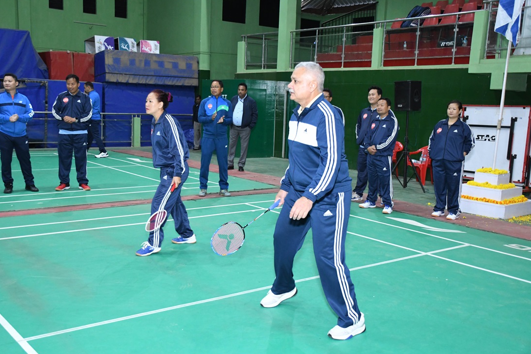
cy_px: 175
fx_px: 590
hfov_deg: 48.5
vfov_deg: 33.4
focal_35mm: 40
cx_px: 262
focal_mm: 26
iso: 4000
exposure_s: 1/250
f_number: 4.5
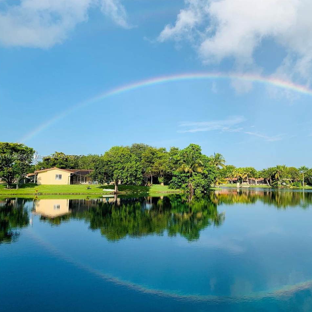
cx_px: 207
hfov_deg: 51.6
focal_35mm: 31
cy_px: 157
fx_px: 316
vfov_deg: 52.5
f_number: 1.8
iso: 25
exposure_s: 1/2481
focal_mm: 4.25
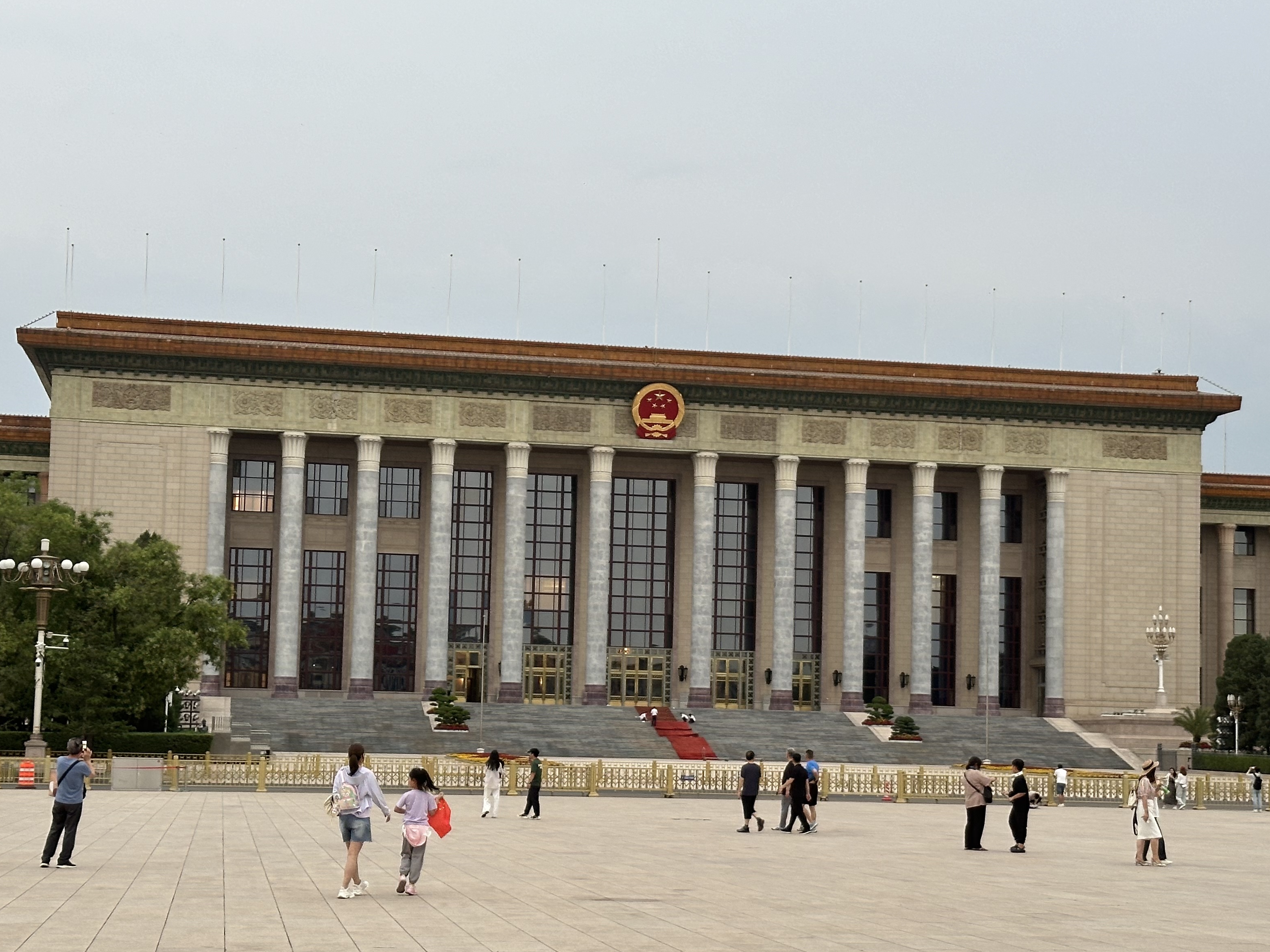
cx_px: 654
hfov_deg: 31.2
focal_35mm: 62
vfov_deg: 23.6
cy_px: 560
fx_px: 2274
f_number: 1.78
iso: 80
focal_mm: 6.86
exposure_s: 1/75
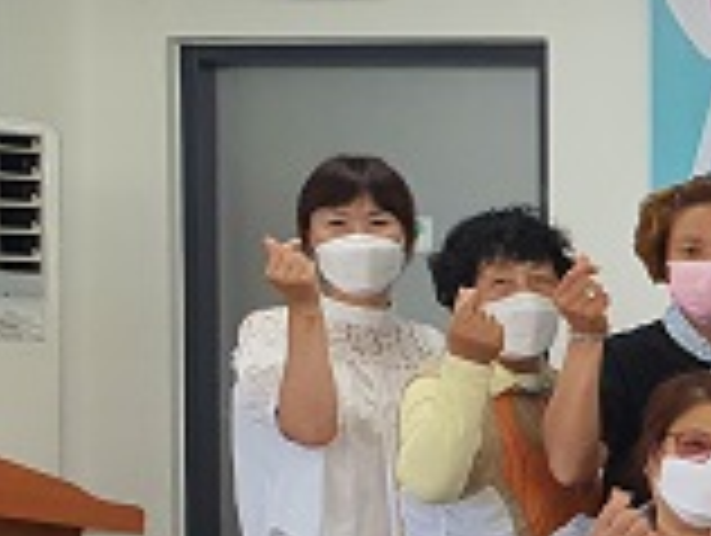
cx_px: 1431
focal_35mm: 105
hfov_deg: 15.1
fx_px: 2160
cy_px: 468
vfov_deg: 14.0
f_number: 2.4
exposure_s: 1/120
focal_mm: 4.3
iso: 125
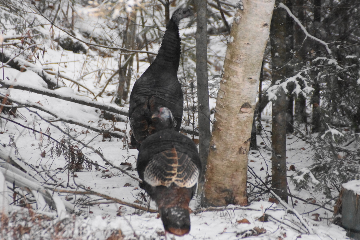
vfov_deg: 3.7
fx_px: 3751
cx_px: 180
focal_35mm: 375
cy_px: 120
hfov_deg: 5.5
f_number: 6.3
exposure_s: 1/400
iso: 1600
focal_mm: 250
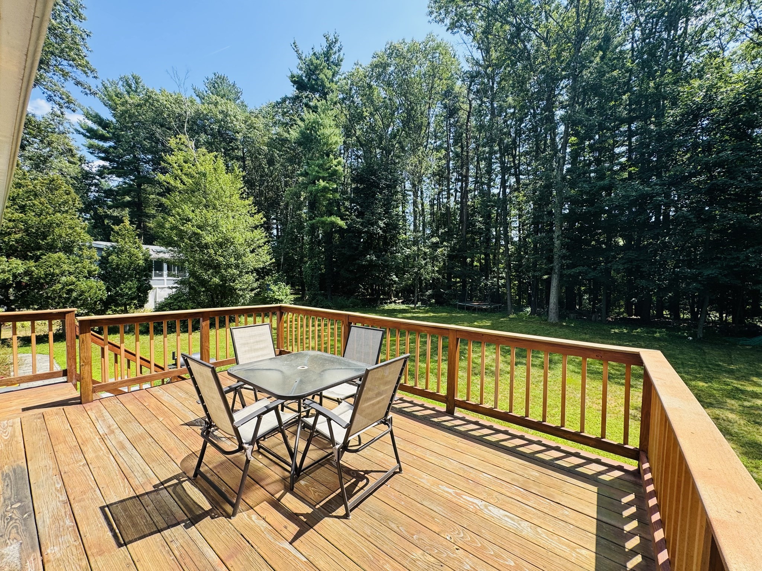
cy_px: 286
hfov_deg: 102.1
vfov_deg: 85.7
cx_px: 381
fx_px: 308
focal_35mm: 14
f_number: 2.2
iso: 40
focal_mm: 2.22
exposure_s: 1/428
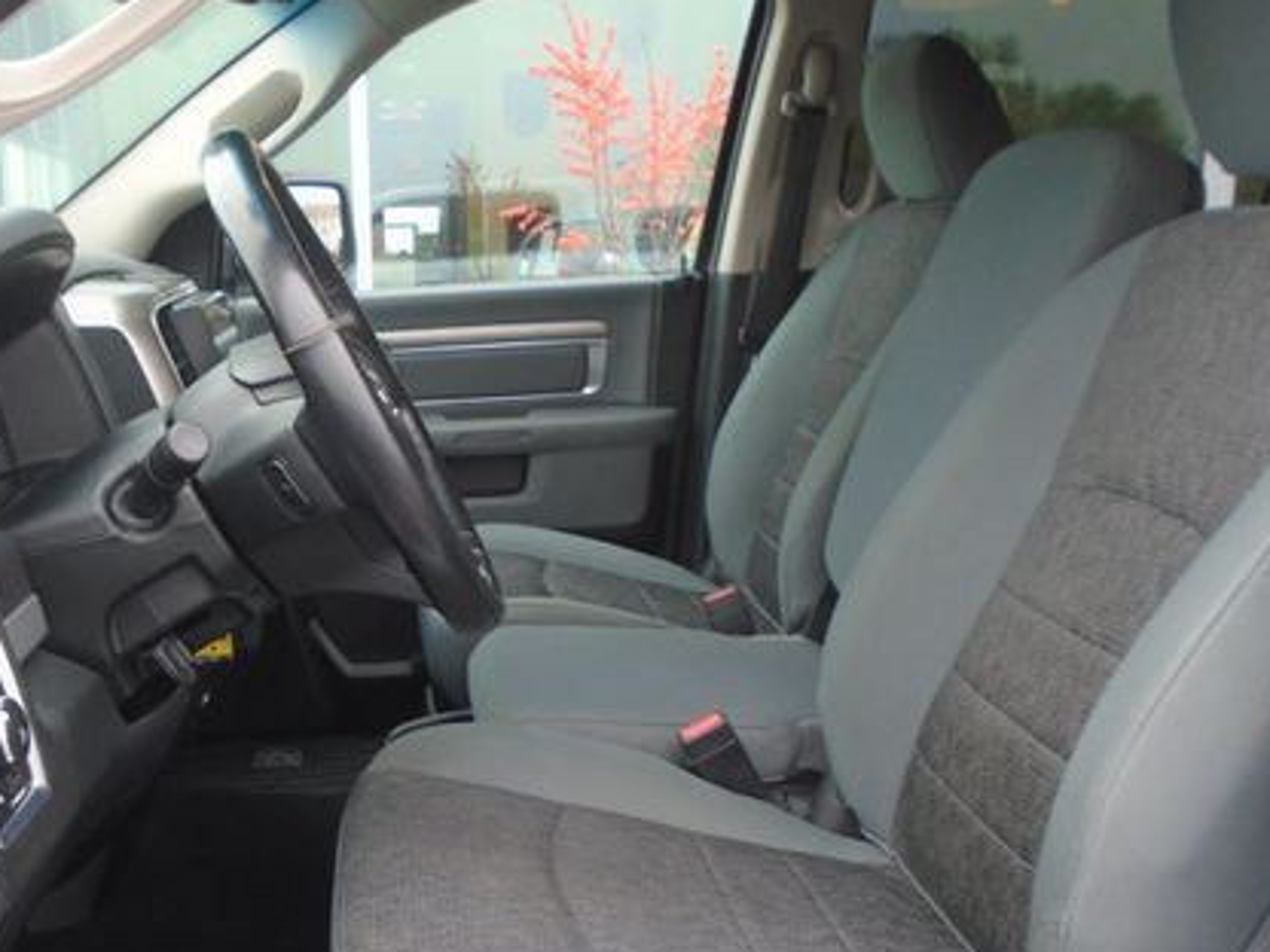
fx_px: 1468
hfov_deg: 46.4
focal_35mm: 40
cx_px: 470
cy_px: 629
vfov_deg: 35.6
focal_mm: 4.6
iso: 100
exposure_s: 1/50
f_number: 3.2
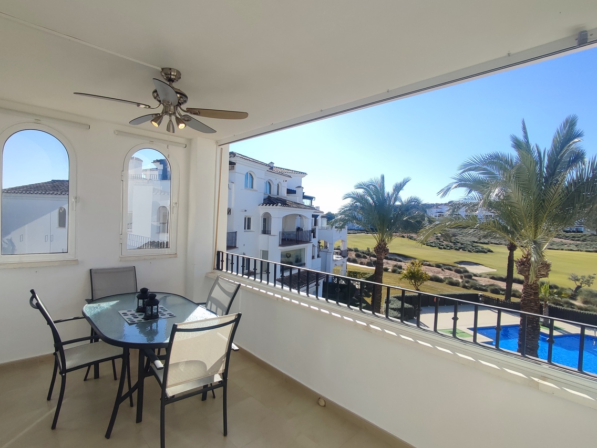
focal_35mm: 18
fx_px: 311
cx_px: 283
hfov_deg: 87.7
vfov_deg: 71.6
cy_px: 234
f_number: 2.2
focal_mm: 1.65
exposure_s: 1/1208
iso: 50
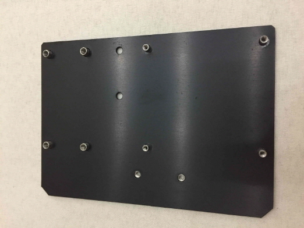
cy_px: 114
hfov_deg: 61.6
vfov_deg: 48.3
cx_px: 152
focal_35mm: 29
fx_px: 255
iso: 160
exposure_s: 1/30
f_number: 2.2
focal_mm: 4.15
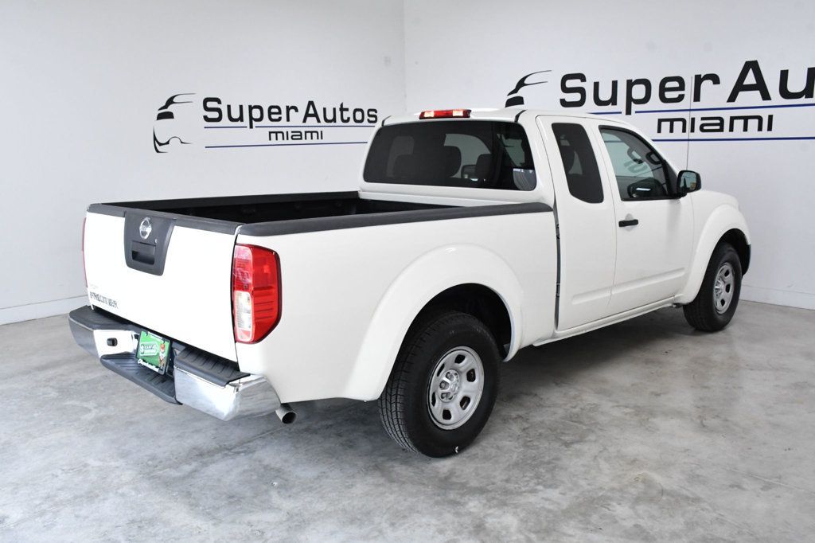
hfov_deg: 57.2
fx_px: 747
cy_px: 272
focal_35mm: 33
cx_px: 408
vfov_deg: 39.9
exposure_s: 1/400
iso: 2500
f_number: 10
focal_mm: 22
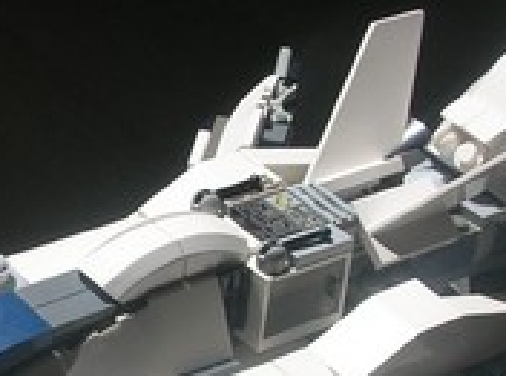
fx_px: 1793
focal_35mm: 123
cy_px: 346
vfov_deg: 11.9
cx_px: 17
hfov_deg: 15.8
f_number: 3.7
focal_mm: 6
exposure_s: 1/870
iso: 50
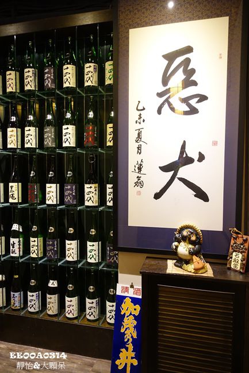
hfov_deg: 53.1
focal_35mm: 24
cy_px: 186
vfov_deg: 73.8
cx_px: 124
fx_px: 249
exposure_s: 1/30
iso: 640
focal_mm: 8.8
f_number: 1.8
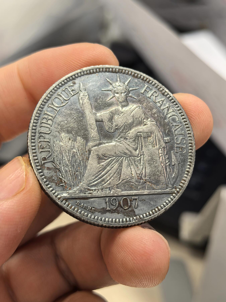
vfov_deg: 35.5
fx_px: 470
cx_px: 113
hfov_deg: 27.0
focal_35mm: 54
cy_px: 151
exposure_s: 1/50
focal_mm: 6.98
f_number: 2
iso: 160
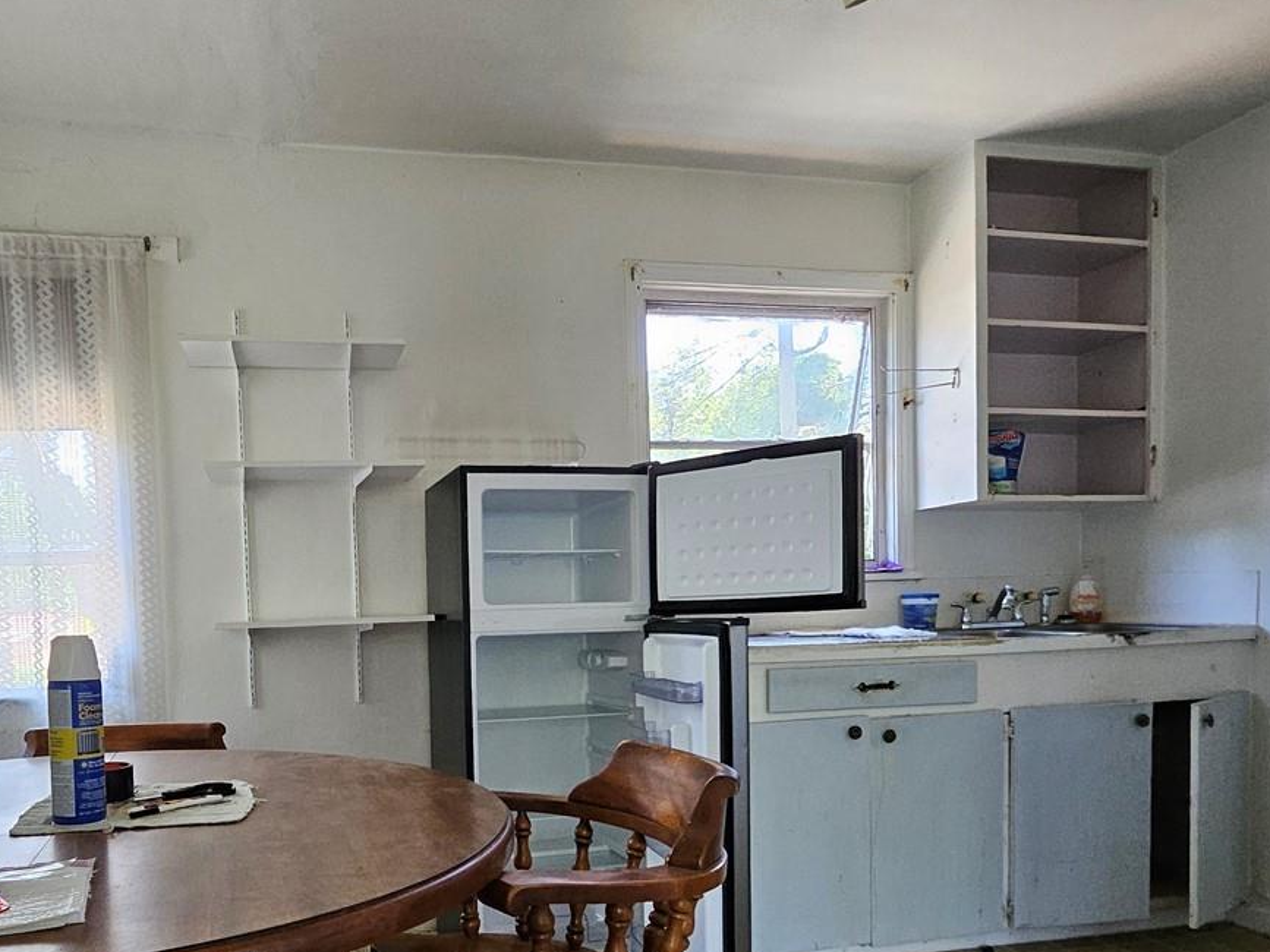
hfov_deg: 70.5
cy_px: 658
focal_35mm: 24
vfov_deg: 55.3
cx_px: 482
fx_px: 880
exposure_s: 1/60
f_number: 2.2
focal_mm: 1.74
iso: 250
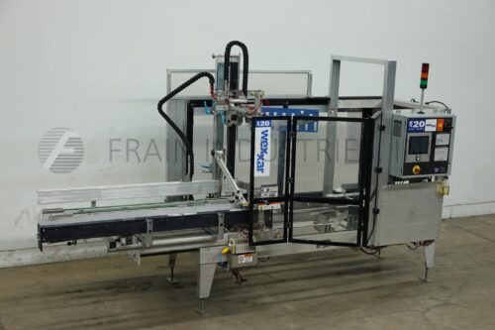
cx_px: 248
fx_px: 687
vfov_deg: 27.0
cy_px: 165
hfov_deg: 39.6
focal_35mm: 50
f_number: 4
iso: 160
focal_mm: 19.03
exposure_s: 1/50
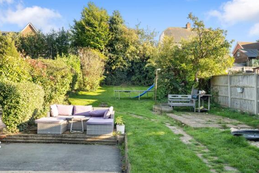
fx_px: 213
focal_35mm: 30
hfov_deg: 62.6
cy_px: 87
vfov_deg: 44.2
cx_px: 124
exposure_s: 1/60
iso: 320
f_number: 8
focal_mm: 25.5
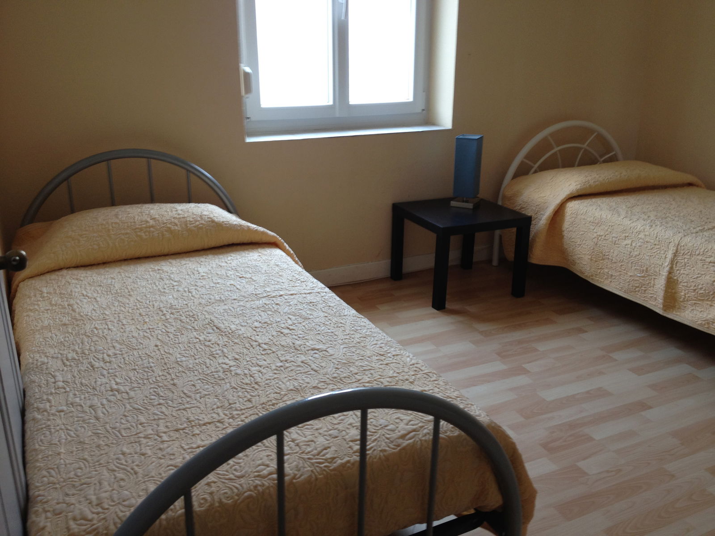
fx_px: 723
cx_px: 358
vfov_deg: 40.7
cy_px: 268
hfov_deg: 52.6
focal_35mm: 35
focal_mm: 4.28
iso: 64
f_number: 2.4
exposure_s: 1/40
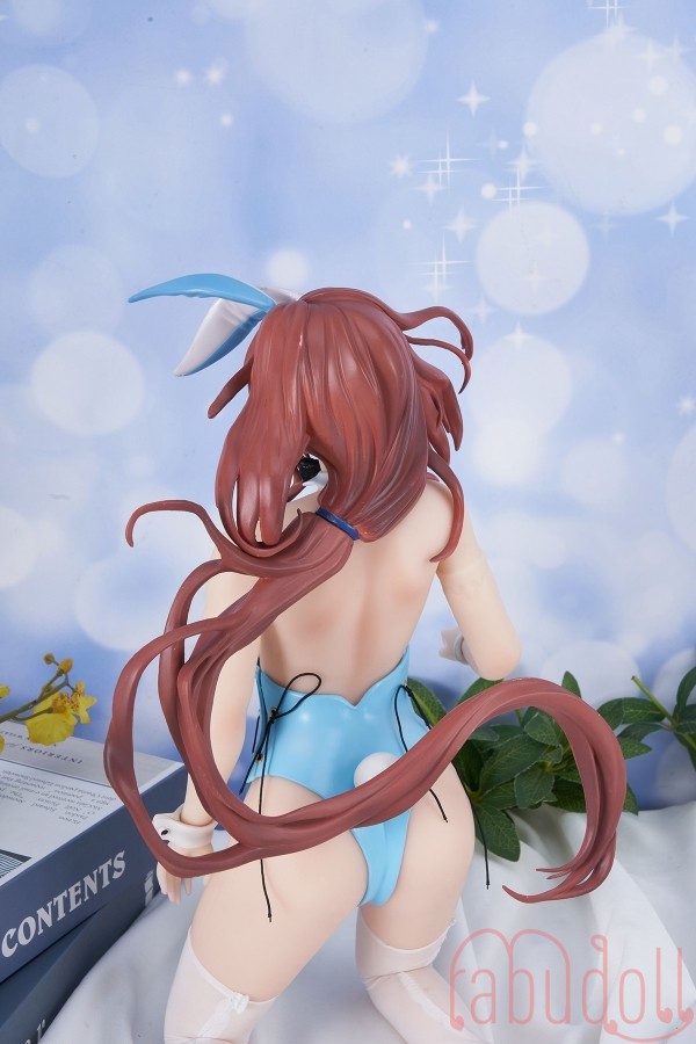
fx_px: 1624
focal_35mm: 56
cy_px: 522
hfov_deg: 24.2
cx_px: 348
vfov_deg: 35.6
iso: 160
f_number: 18
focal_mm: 56
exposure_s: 1/125
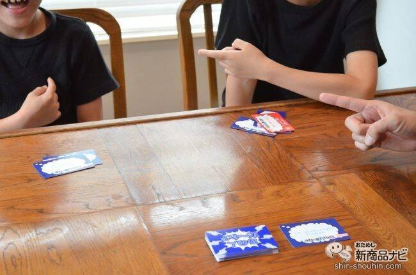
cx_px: 208
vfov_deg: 22.5
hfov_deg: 33.5
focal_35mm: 60
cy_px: 138
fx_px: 692
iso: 2500
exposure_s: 1/80
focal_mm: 40
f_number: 5.6
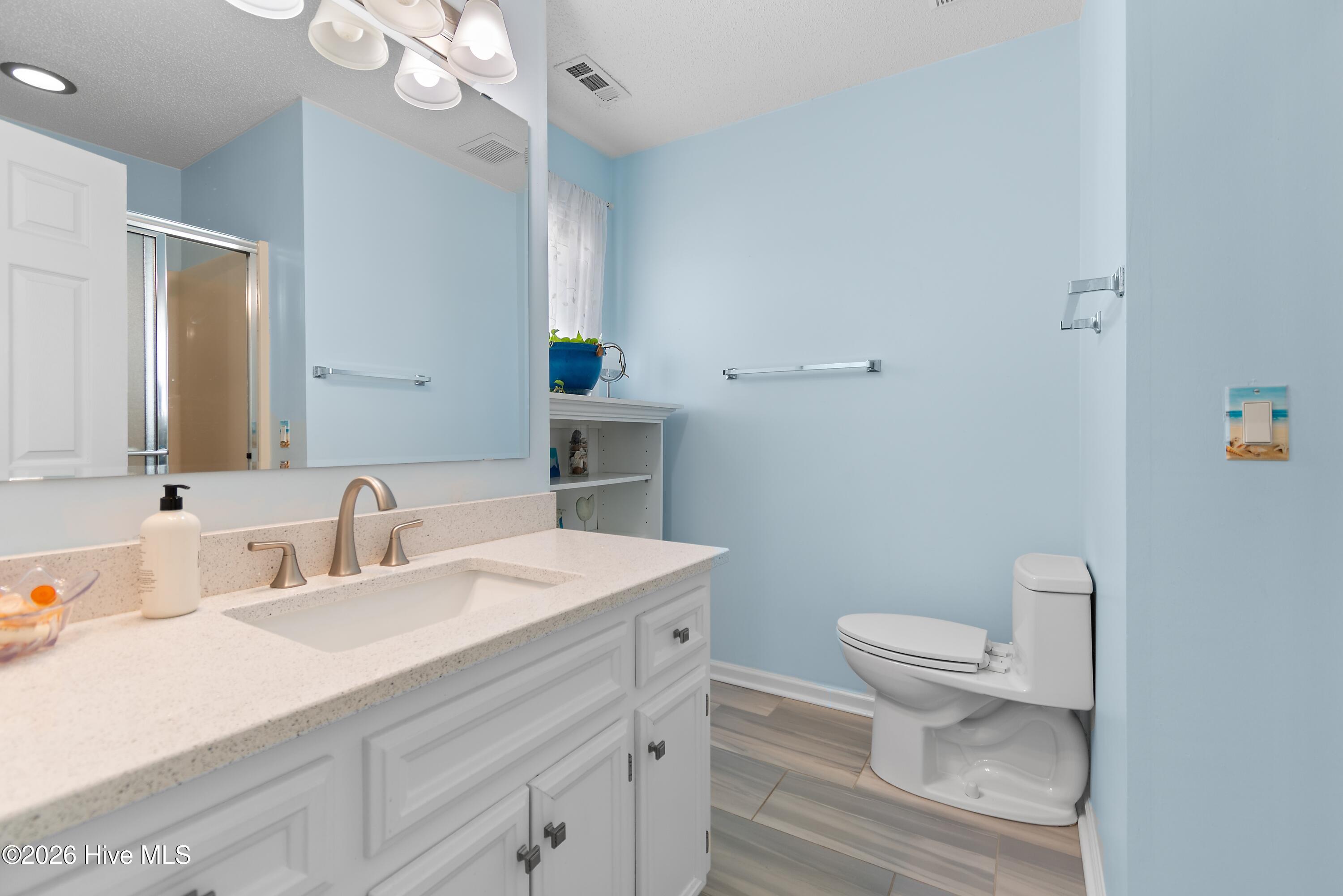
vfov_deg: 77.3
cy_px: 448
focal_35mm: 15
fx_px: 560
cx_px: 672
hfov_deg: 100.4
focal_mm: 10
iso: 100
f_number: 4.5
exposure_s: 1/8
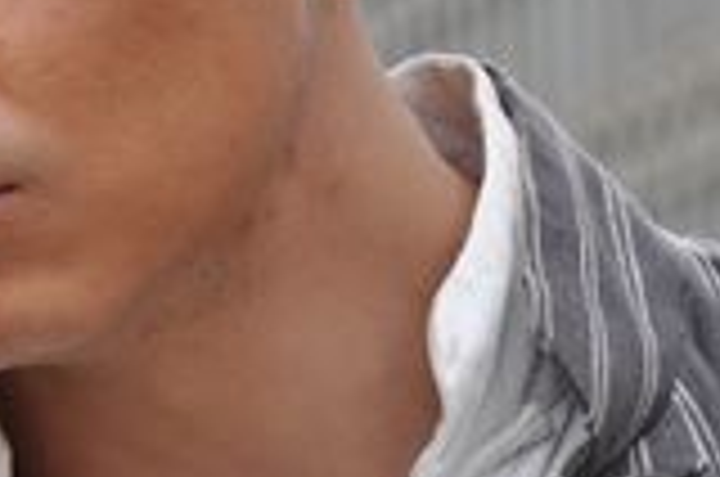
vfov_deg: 3.2
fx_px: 8423
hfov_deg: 4.9
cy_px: 0
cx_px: 130
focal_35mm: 422
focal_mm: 90
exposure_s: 1/125
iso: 200
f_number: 5.6
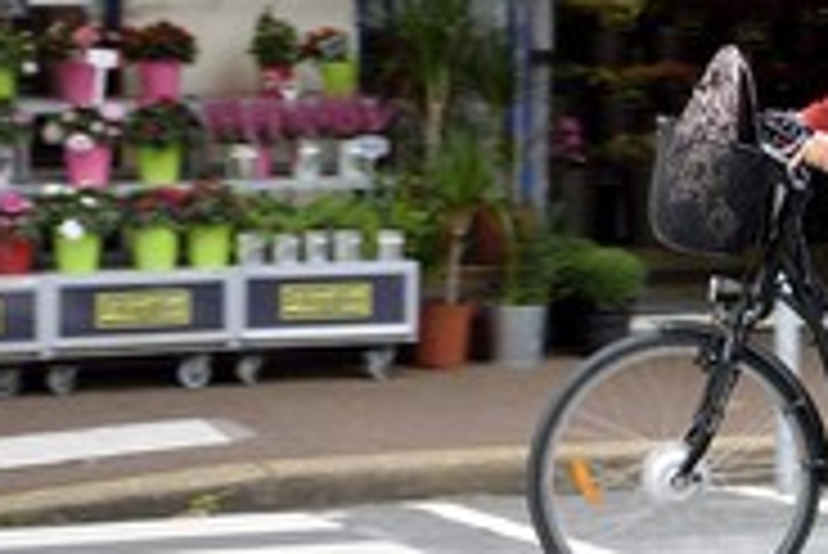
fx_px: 3683
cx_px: 702
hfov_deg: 12.8
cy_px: 81
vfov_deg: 8.6
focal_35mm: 160
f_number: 13
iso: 800
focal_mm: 70
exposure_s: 1/160
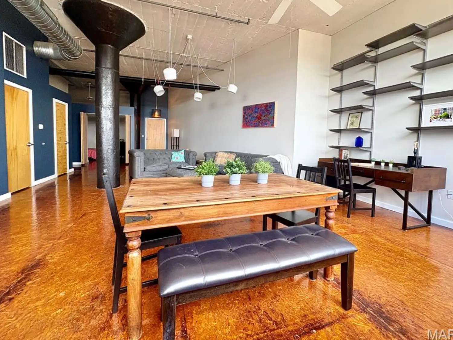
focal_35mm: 15
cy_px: 162
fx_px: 196
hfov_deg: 98.1
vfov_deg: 81.7
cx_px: 232
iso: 100
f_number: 2.2
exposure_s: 1/120
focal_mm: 2.22
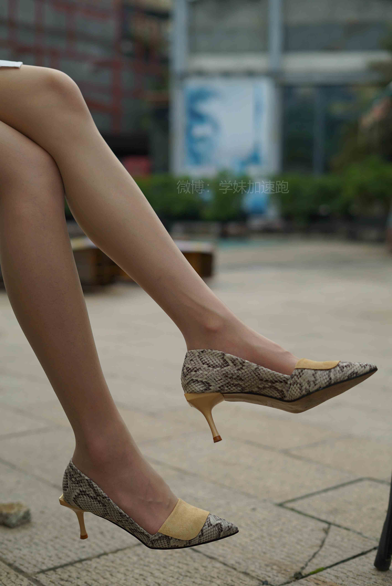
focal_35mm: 50
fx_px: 816
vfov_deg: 39.6
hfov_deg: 27.0
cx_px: 196
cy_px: 293
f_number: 2.8
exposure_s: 1/1250
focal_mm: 50
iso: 100
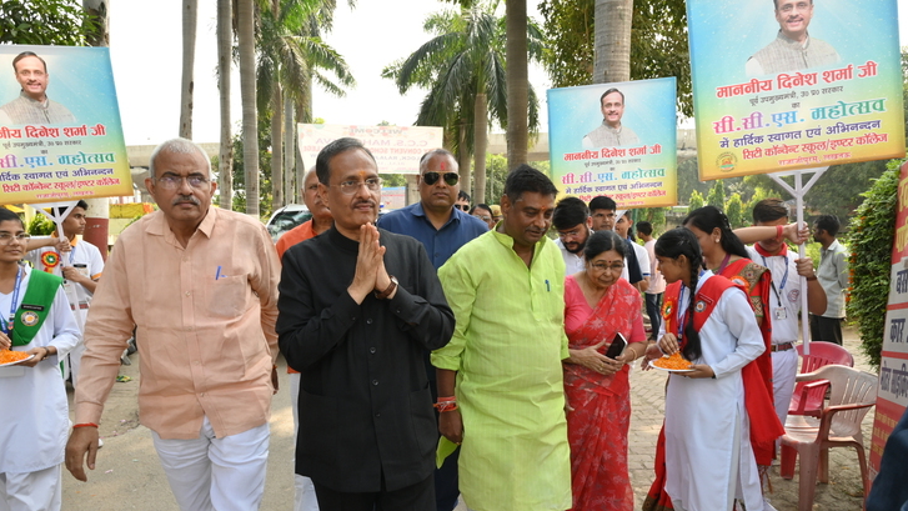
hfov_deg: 71.9
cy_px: 302
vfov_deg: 44.2
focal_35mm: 26
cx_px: 448
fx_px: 626
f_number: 8
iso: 320
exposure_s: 1/200
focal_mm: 24
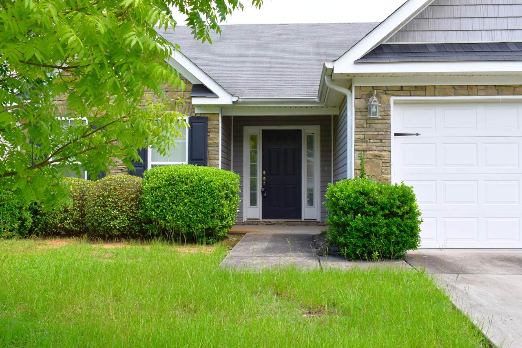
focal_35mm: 36
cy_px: 174
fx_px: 522
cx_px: 261
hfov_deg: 53.1
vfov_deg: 36.9
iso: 400
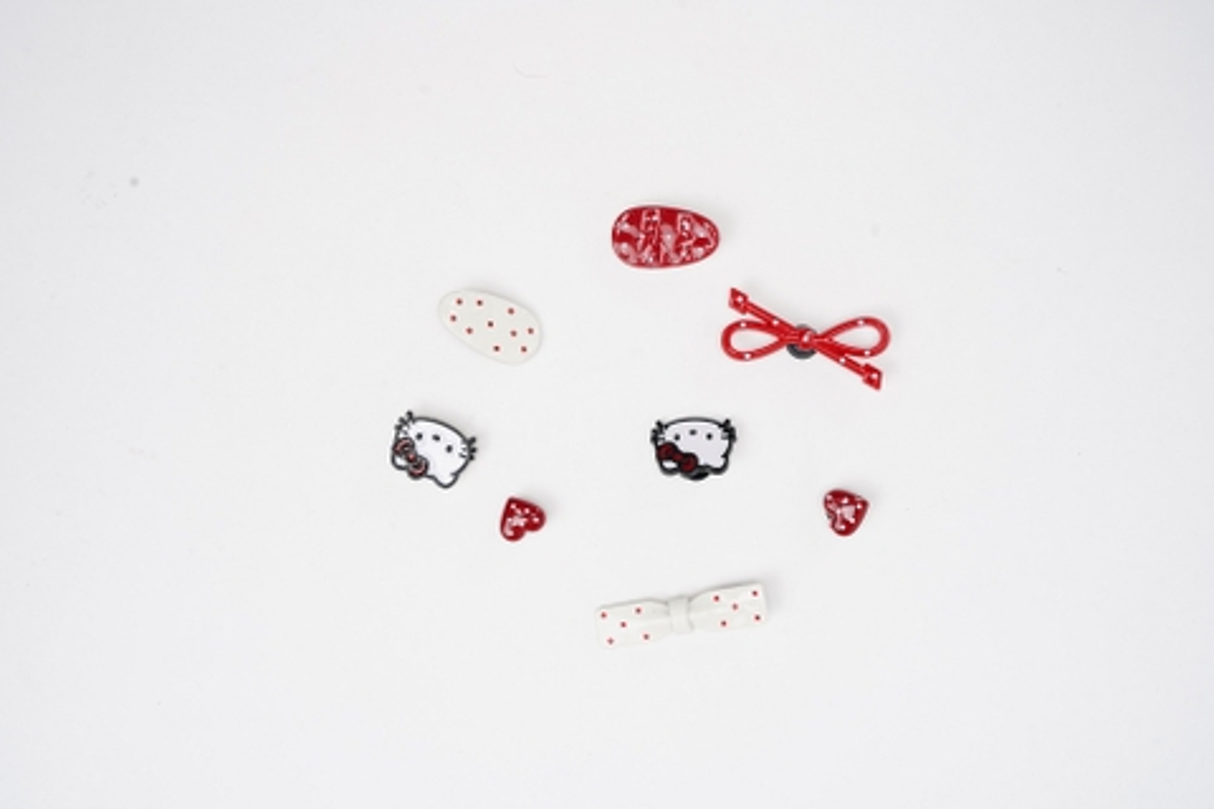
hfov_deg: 39.4
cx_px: 607
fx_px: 1696
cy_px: 404
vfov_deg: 26.8
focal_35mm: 50
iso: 160
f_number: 11
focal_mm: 50.3
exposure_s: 1/250
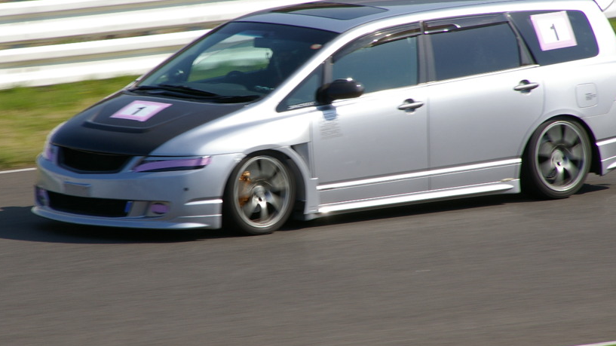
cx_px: 284
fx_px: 7397
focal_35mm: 453
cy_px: 141
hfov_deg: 4.8
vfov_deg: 2.7
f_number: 16
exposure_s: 1/125
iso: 200
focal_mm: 230
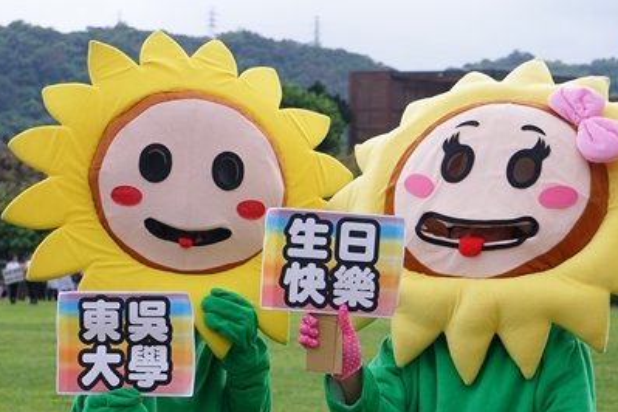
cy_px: 241
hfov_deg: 23.1
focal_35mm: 88
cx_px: 271
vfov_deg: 15.5
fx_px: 1511
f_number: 8
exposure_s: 1/500
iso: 640
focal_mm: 67
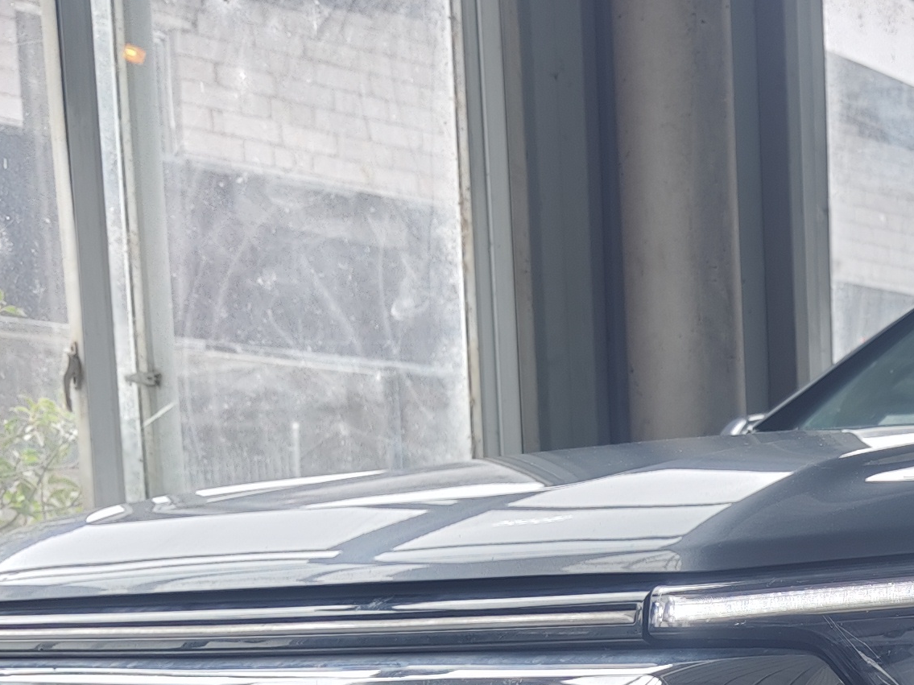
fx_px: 2191
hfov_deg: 21.3
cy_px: 939
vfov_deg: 16.6
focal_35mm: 83
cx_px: 1187
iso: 173
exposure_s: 1/100
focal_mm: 8.67
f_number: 1.75
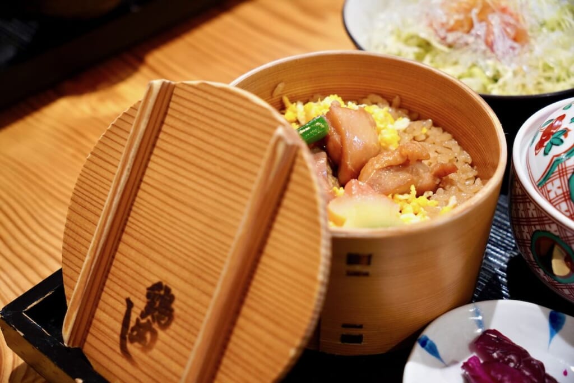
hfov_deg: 39.9
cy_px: 192
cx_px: 287
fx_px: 791
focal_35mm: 50
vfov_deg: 27.2
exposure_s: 1/40
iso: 500
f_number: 3.5
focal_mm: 33.1
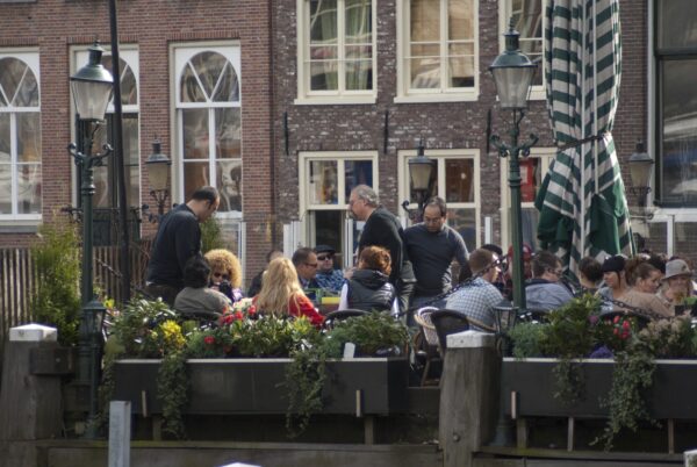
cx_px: 348
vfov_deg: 6.6
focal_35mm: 210
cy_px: 234
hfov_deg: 9.8
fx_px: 4072
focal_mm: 140
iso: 100
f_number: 4.5
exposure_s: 1/250
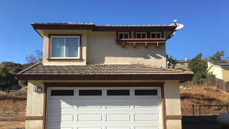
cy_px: 80
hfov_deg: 61.0
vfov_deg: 36.5
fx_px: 194
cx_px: 114
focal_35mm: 32
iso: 25
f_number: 2.2
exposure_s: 1/1350
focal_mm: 4.15
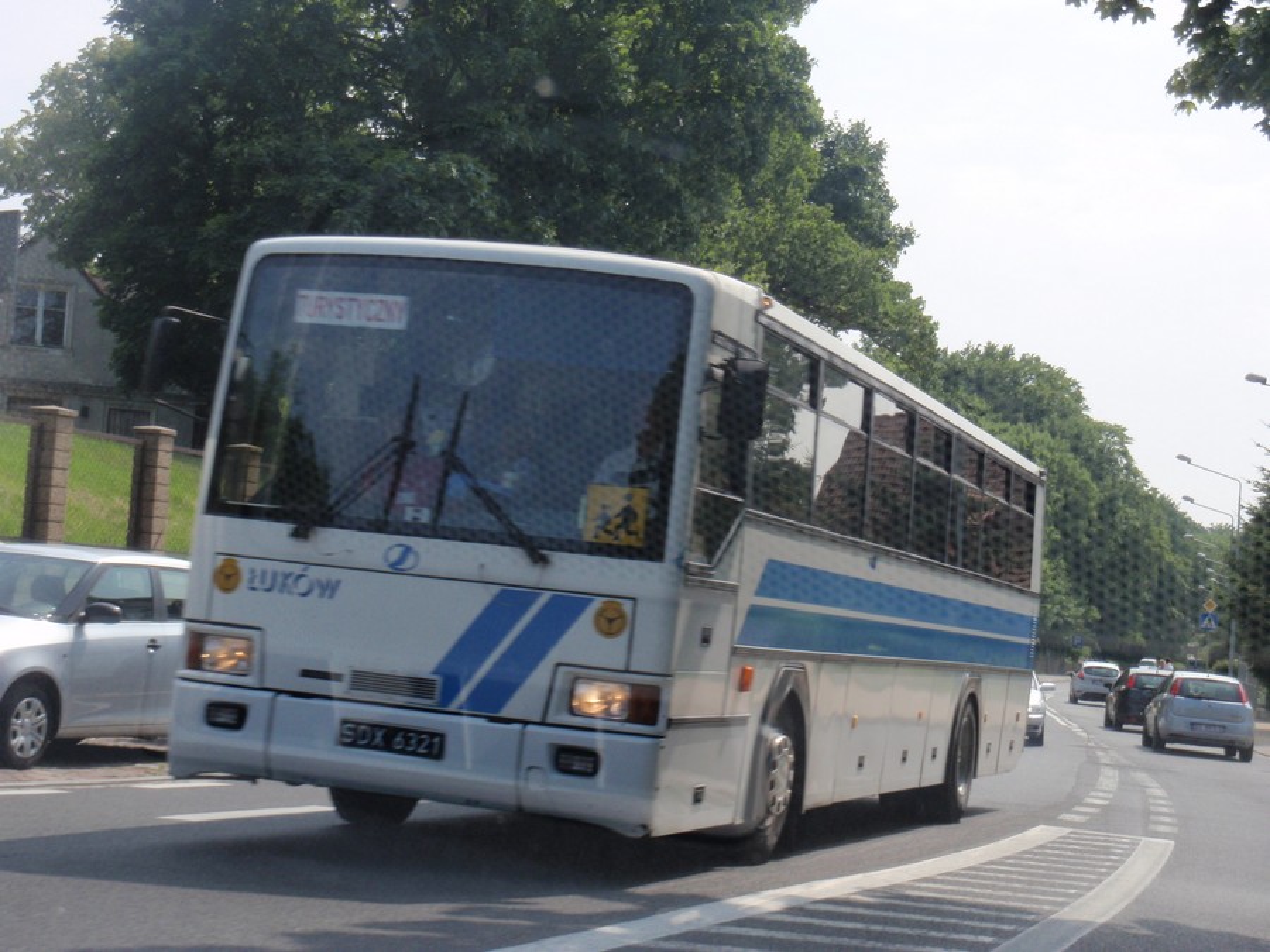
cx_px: 635
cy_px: 476
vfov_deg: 21.0
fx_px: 2568
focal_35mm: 70
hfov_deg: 27.8
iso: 64
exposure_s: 1/320
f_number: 4.9
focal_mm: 12.5
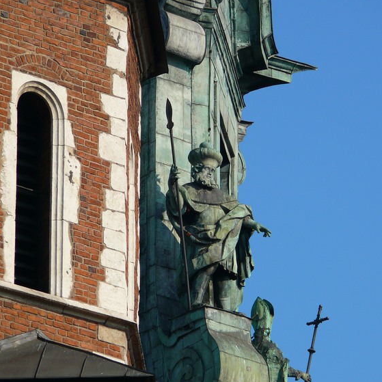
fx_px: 6218
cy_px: 193
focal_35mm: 498
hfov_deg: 3.5
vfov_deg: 3.5
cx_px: 191
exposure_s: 1/200
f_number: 5.6
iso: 100
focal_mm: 88.8
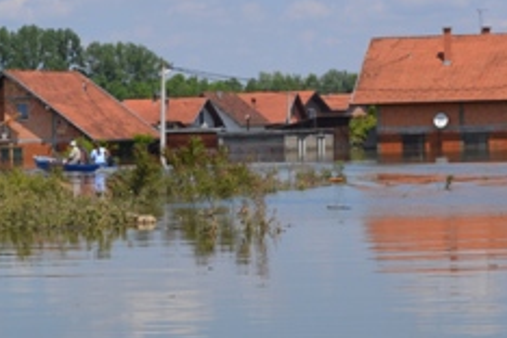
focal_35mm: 164
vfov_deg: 8.4
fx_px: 2309
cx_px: 312
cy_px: 55
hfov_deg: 12.5
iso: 100
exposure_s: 1/320
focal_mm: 40
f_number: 9
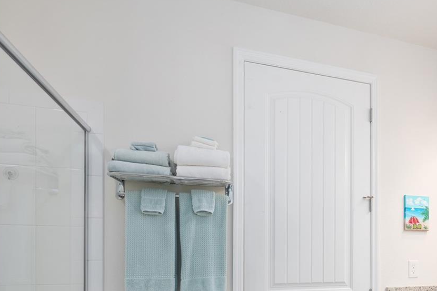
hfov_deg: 64.4
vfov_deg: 43.0
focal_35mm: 27
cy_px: 273
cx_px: 314
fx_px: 328
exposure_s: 1/8
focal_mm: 14
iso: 100
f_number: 7.1
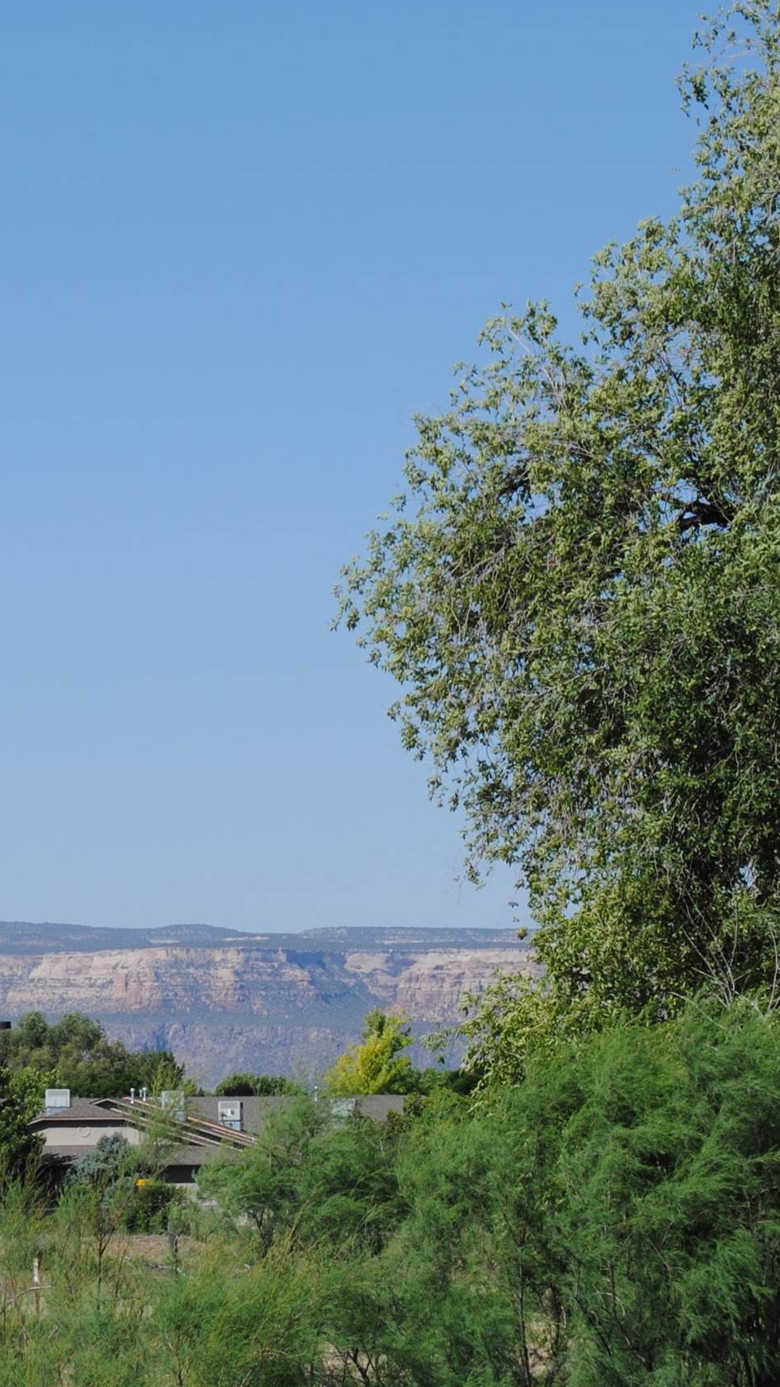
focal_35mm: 157
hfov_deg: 7.6
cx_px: -214
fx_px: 5770
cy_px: 757
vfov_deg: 13.7
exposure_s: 1/250
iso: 100
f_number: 8
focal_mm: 55
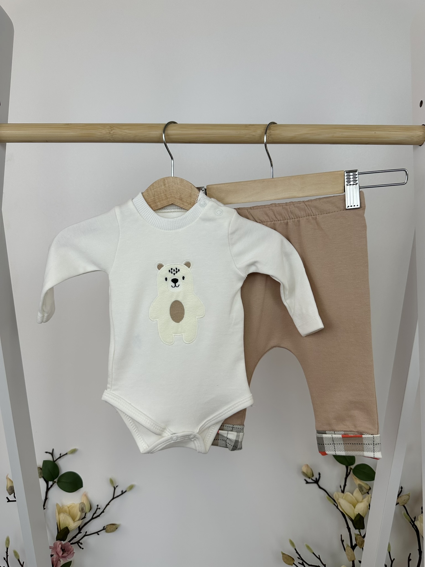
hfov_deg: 56.8
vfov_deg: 71.6
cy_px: 284
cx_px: 212
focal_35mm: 24
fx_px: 393
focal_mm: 6.86
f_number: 1.78
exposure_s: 1/642
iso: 80
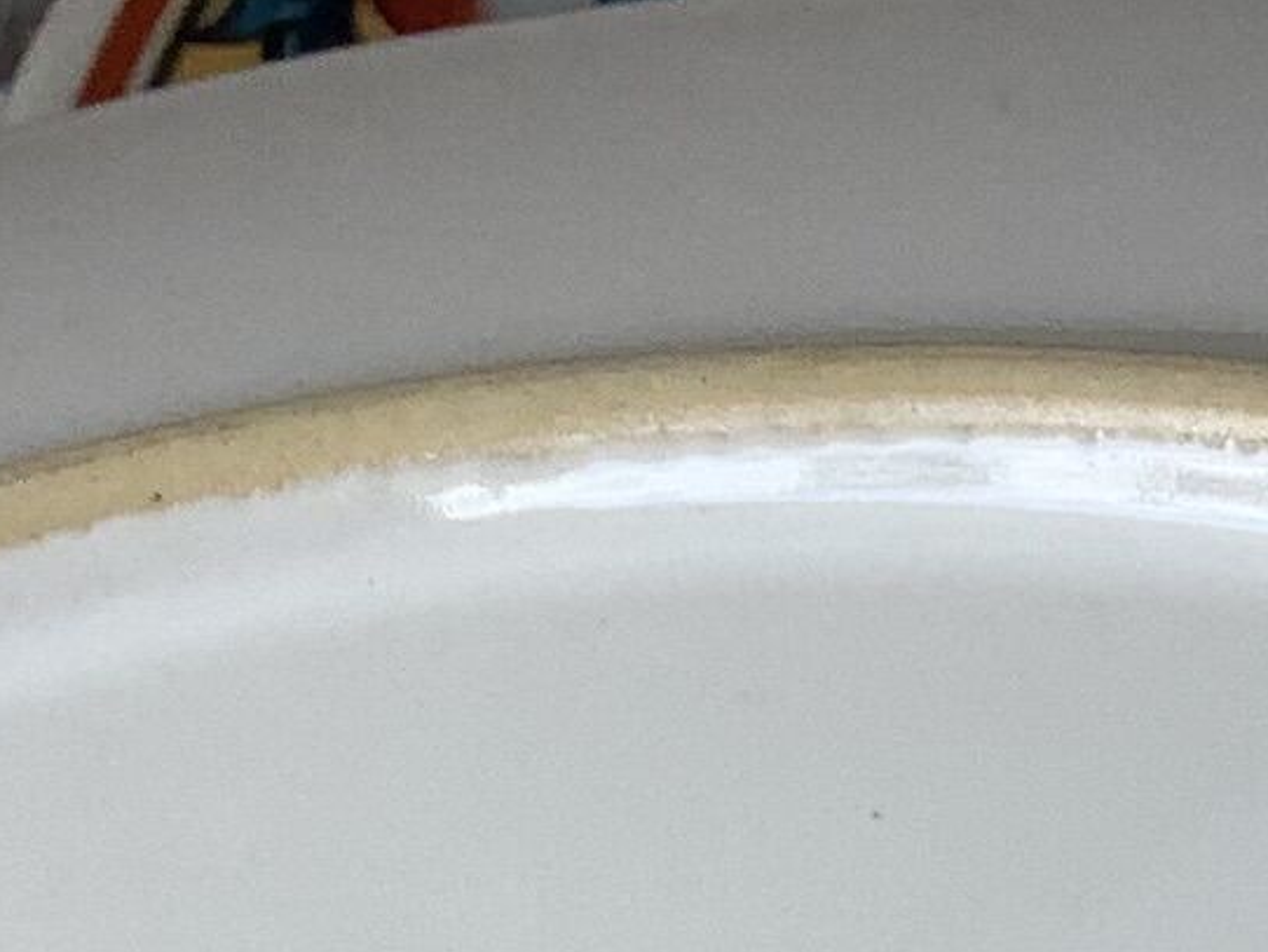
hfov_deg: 10.5
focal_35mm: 187
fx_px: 6851
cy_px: 2565
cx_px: 1137
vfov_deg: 7.3
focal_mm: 3.3
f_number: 2.4
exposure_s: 1/384
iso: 25
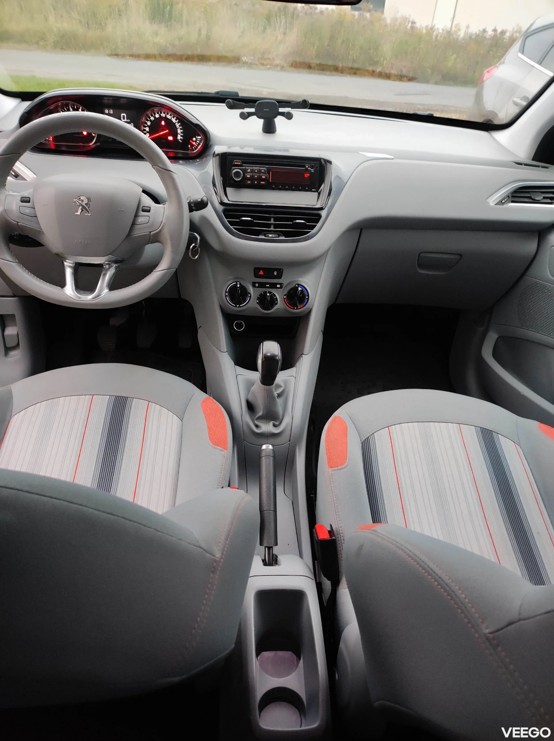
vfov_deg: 69.4
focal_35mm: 25
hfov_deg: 54.8
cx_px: 277
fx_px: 534
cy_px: 370
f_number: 1.79
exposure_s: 1/33
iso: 609
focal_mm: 4.7
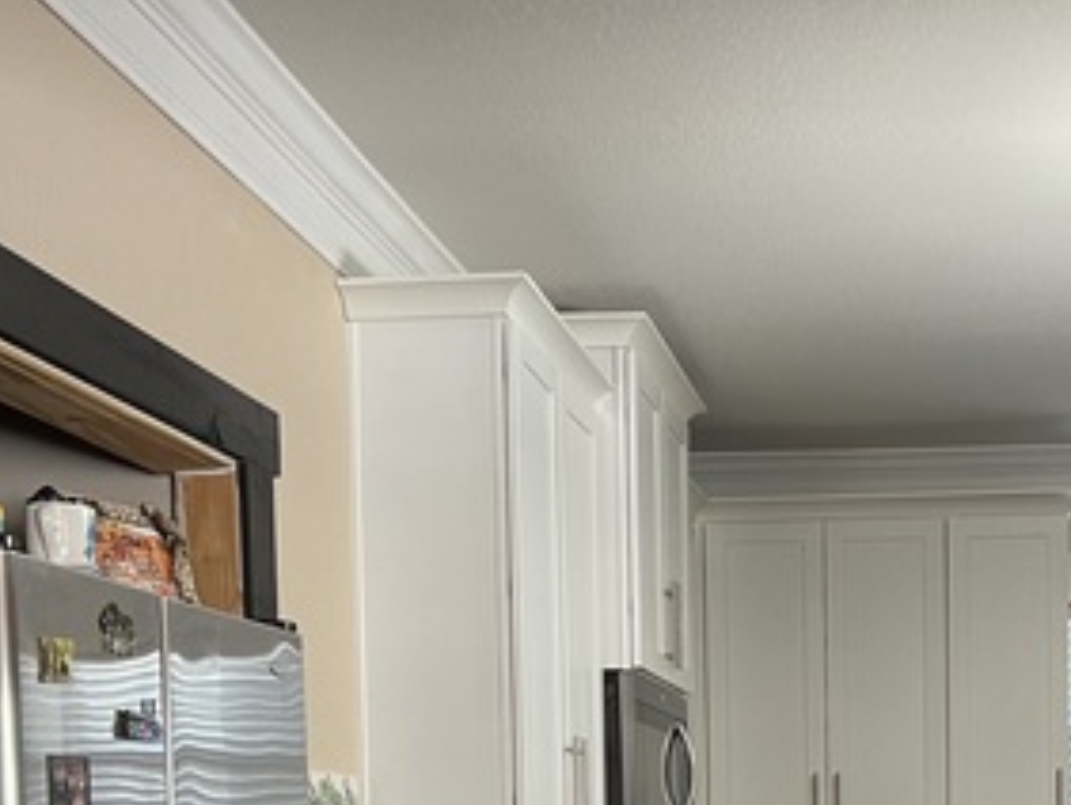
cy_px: 900
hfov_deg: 31.9
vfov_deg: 23.3
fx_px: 1827
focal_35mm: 59
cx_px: 839
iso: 250
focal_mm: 5.7
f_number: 1.5
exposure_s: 1/60
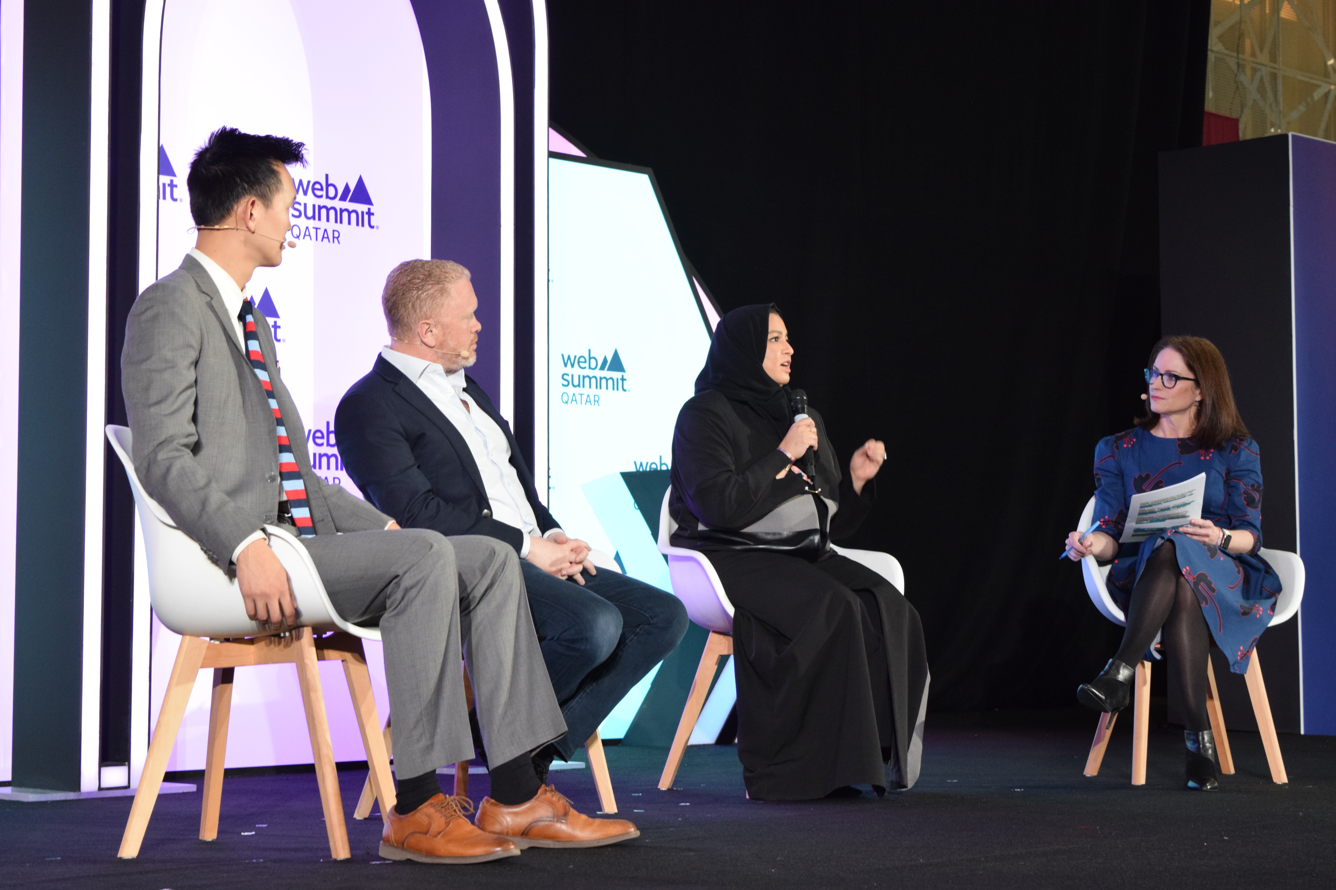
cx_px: 668
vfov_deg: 18.9
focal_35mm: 72
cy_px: 445
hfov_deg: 28.1
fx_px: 2672
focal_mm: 48
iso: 1600
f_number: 5.3
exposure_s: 1/60
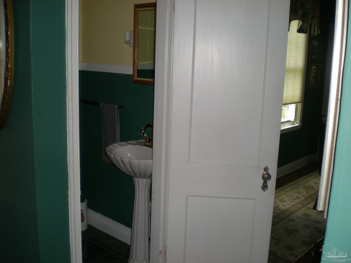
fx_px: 385
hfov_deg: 49.0
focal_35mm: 38
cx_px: 176
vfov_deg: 37.7
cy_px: 132
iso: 50
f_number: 3.1
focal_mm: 6.3
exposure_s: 1/60
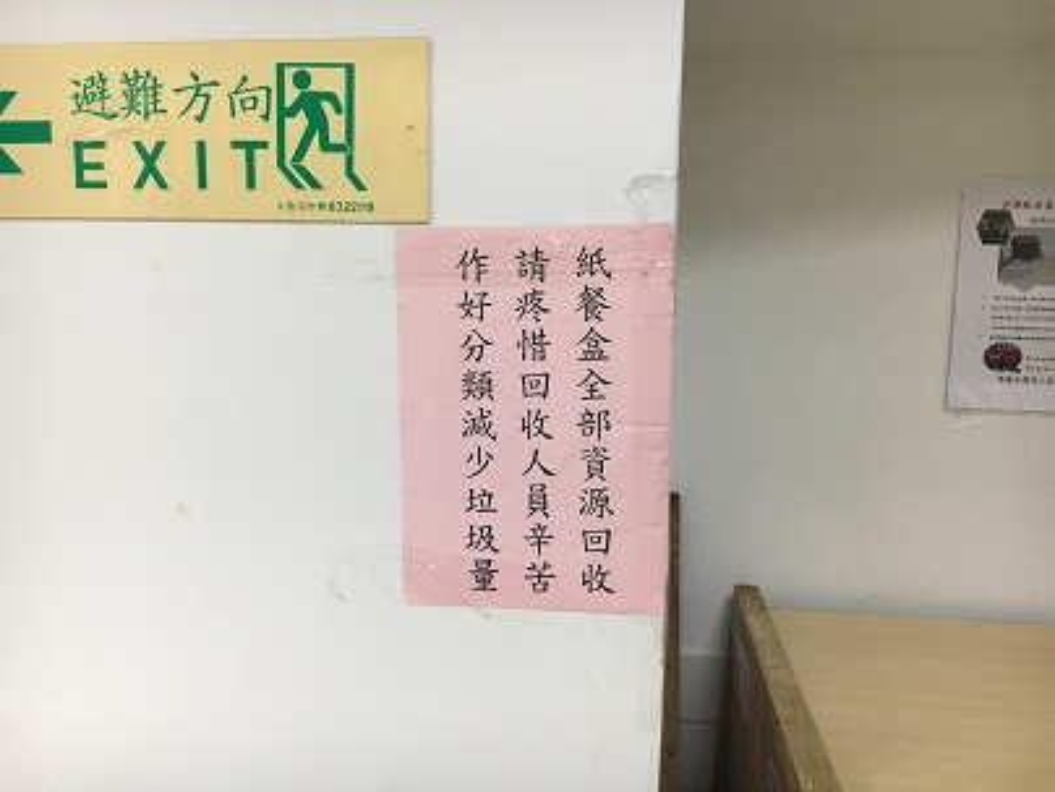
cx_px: 528
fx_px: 884
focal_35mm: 29
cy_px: 396
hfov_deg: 61.7
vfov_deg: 48.2
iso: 40
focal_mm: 4.15
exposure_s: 1/30
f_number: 2.2
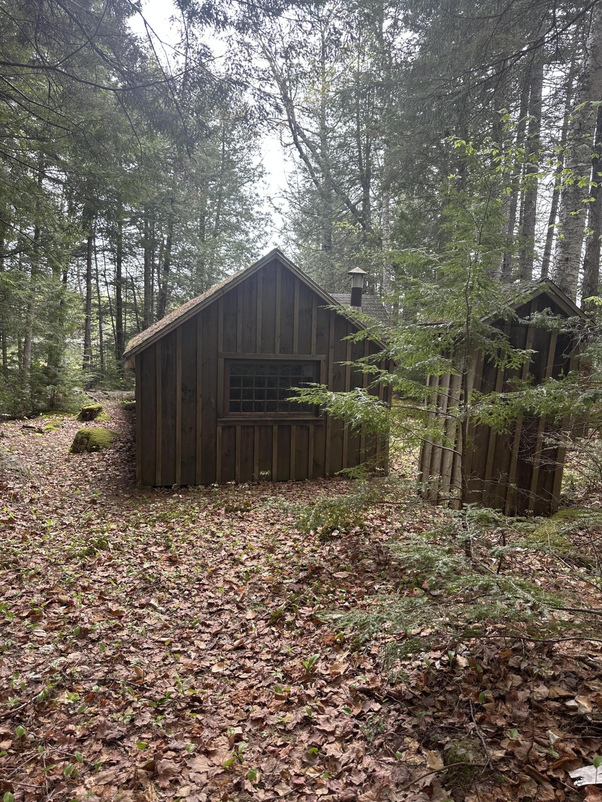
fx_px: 557
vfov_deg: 71.6
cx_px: 301
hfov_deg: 56.8
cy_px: 401
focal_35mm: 24
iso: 80
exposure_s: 1/373
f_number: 1.78
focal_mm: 6.86
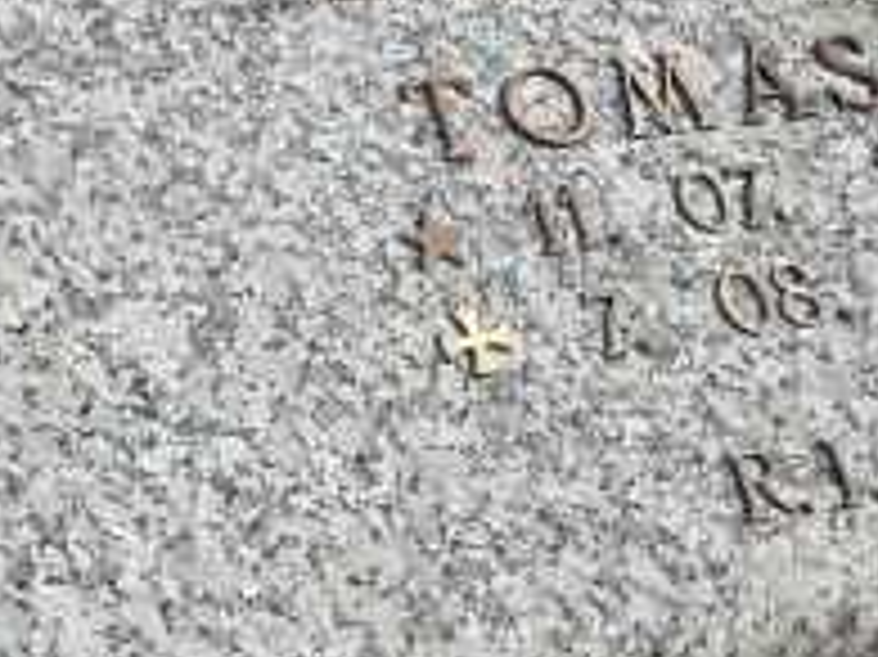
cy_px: 256
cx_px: 311
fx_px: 2915
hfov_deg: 17.1
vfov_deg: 12.9
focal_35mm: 115
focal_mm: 5.2
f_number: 5
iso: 80
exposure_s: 1/500
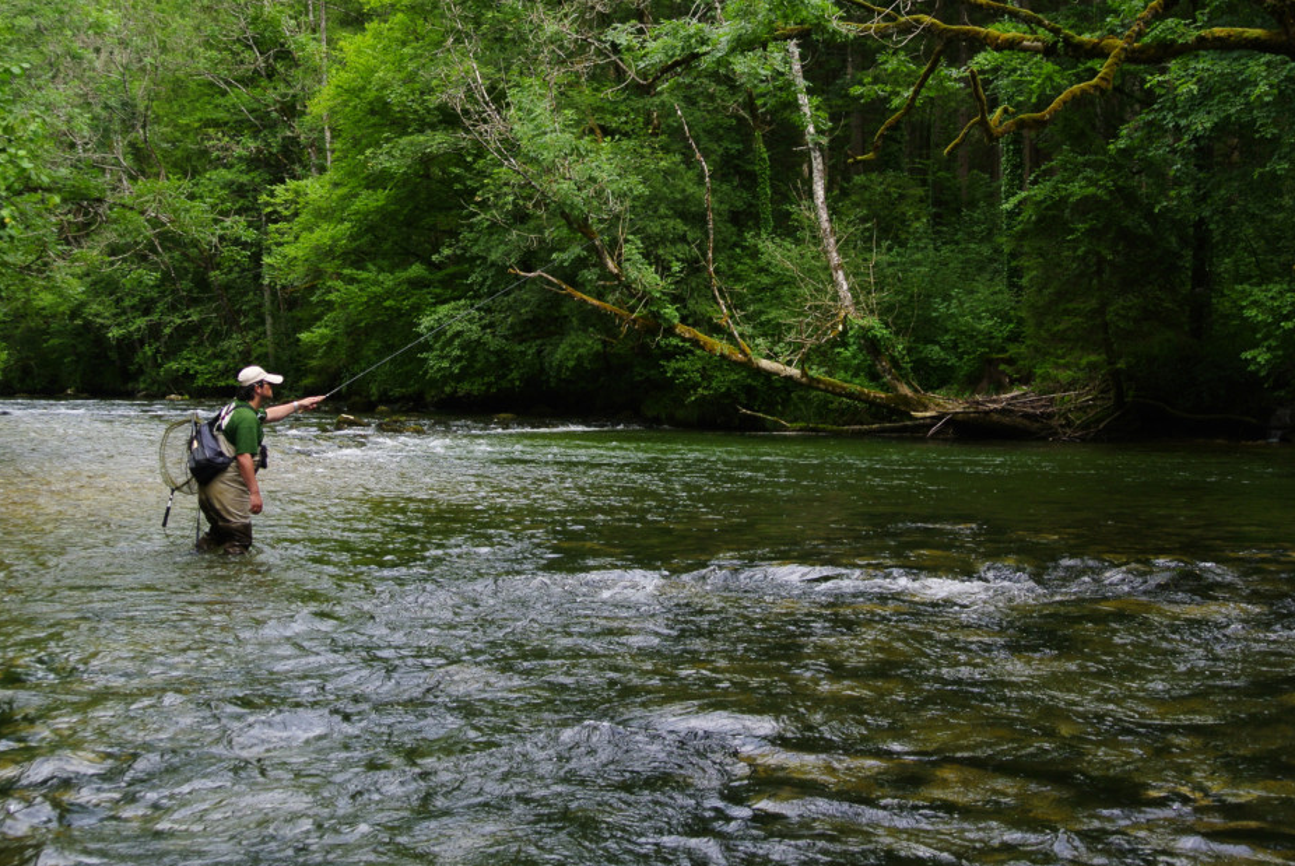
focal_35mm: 52
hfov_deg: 38.1
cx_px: 702
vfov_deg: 26.0
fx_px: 1872
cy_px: 468
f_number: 4.5
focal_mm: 17.5
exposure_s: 1/160
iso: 100
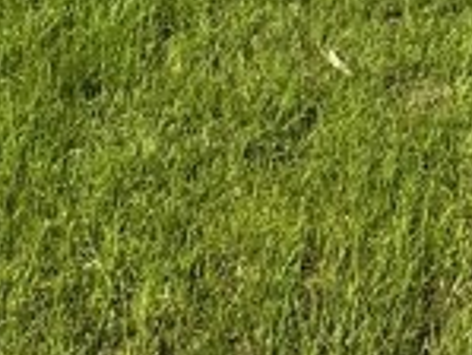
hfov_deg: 20.4
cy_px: -583
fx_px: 1310
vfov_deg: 11.6
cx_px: 285
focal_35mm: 96
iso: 50
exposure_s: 1/2985
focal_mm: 2.22
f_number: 2.2
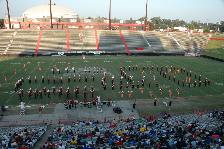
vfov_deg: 43.5
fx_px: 186
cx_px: 112
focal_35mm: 30
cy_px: 74
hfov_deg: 62.0
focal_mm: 20
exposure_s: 1/200
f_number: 7.1
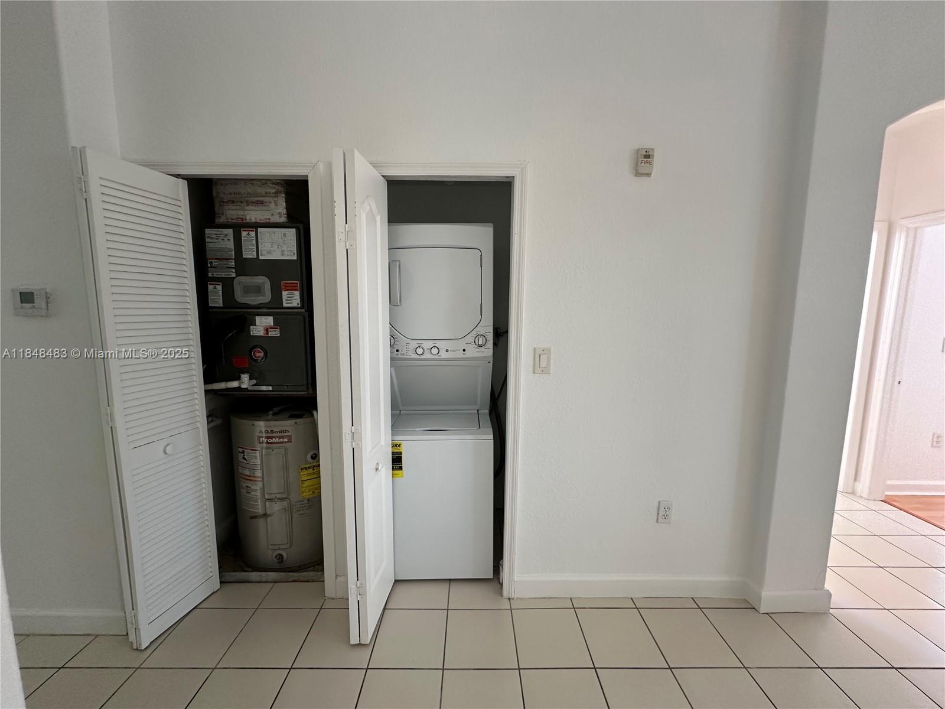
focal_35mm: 14
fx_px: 382
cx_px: 472
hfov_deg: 102.1
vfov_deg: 85.7
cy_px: 354
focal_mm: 2.22
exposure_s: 1/60
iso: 200
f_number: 2.2
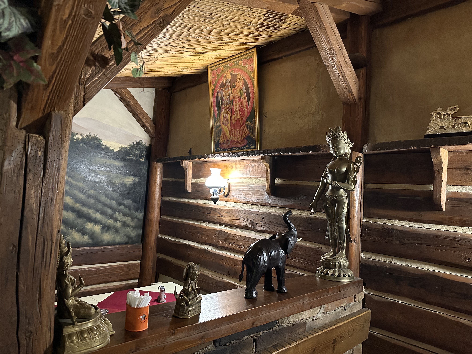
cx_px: 236
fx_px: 327
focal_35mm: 24
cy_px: 177
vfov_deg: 56.8
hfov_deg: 71.6
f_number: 1.78
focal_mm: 6.86
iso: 800
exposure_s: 1/33
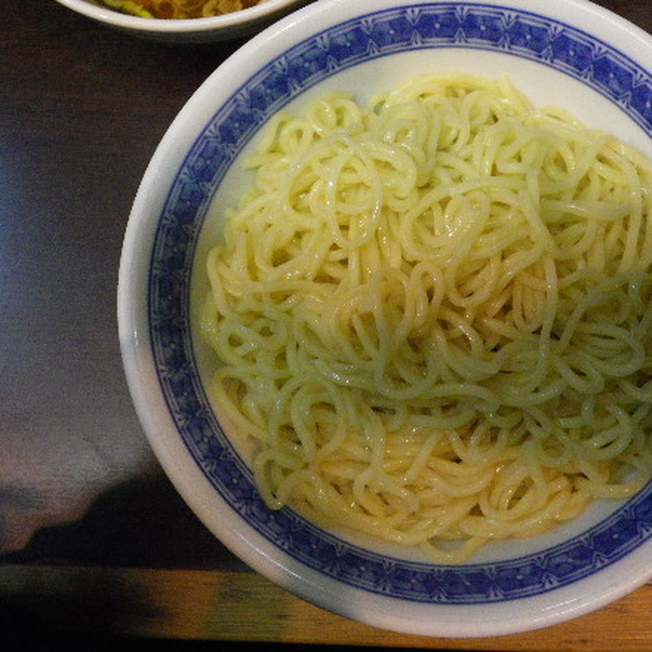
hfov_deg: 45.6
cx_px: 413
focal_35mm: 36
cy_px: 307
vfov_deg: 46.0
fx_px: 767
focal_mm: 4.9
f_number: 2.6
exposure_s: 1/60
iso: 400
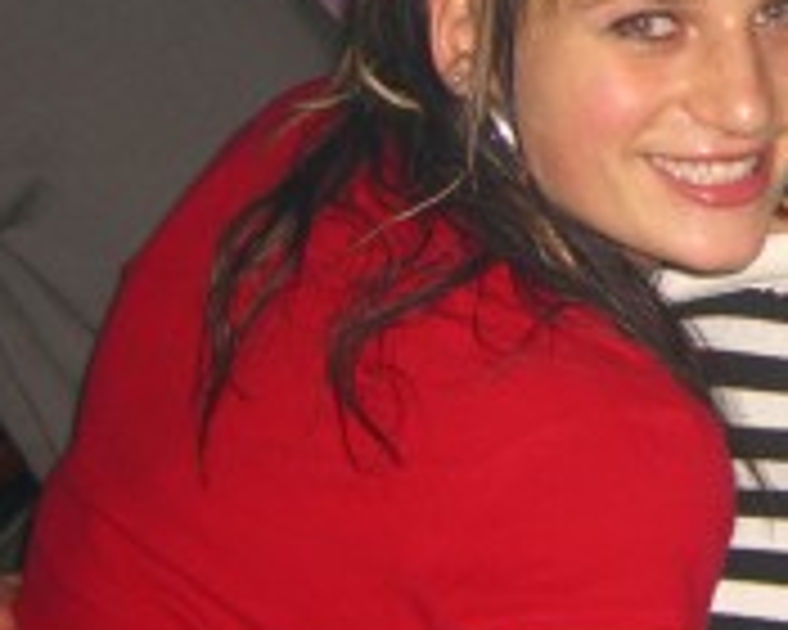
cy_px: 117
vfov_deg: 12.1
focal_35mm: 127
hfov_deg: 14.2
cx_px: 1157
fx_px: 2962
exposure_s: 1/60
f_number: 2.8
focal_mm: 7.9
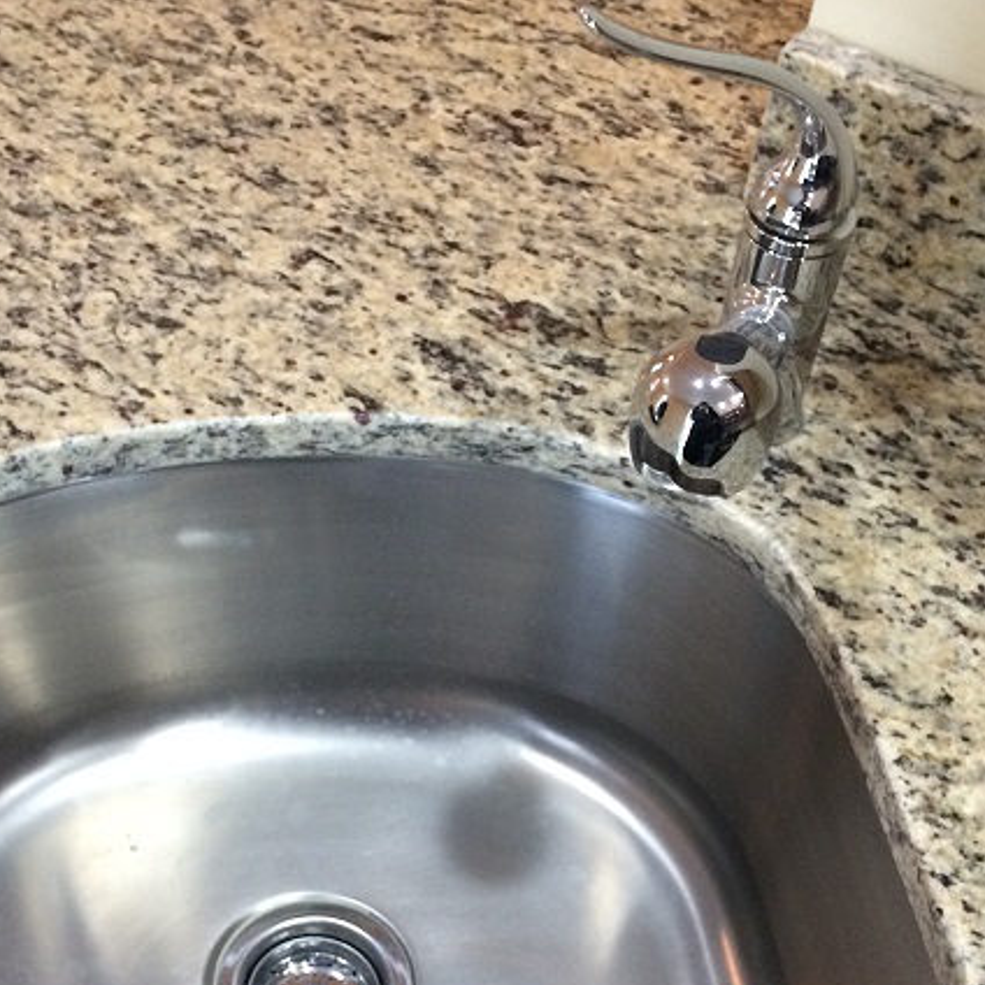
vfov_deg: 33.0
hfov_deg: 33.2
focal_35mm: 51
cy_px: 690
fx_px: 1642
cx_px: 353
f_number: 2.2
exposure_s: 1/30
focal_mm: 4.12
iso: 160
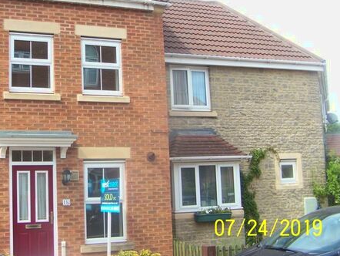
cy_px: 77
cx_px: 85
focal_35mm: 57
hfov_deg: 33.1
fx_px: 560
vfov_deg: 25.5
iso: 64
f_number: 3.2
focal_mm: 5.85
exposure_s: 1/250
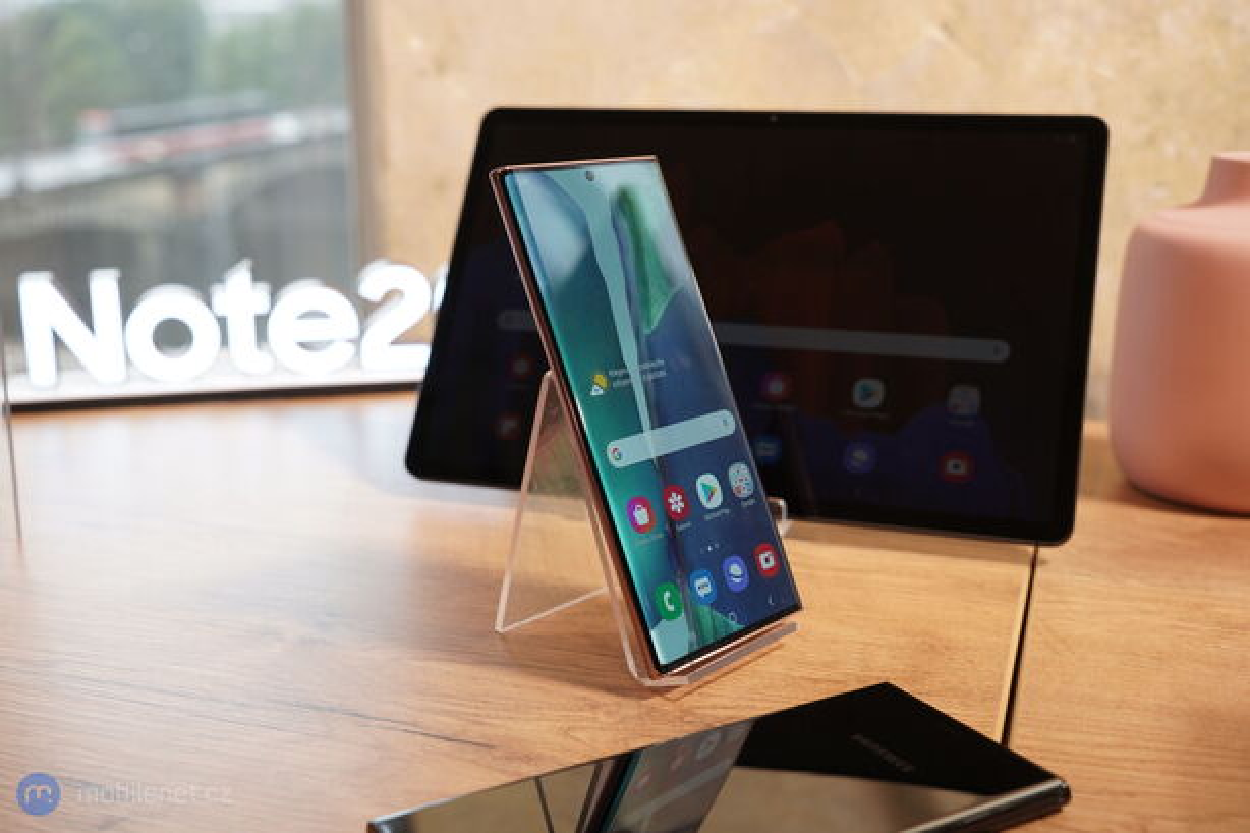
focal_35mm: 41
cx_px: 625
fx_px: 1423
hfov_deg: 47.4
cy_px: 416
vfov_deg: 32.6
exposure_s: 1/125
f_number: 5.6
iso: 640
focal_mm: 41
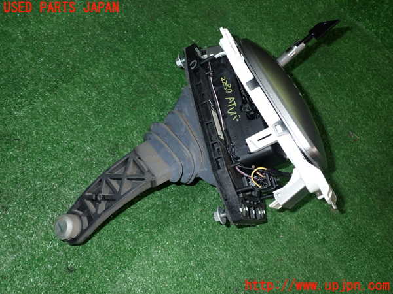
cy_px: 147
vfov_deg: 46.8
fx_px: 341
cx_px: 196
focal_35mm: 30
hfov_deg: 60.0
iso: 320
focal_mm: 5.4
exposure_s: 1/30
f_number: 6.3
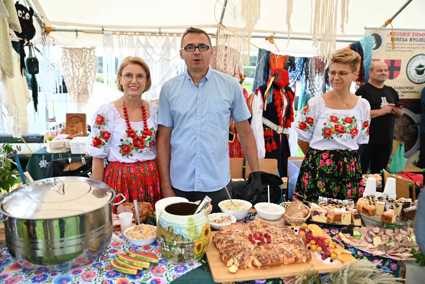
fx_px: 366
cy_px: 142
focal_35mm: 31
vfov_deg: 42.4
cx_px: 212
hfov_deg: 60.3
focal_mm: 31
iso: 500
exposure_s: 1/125
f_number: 2.8
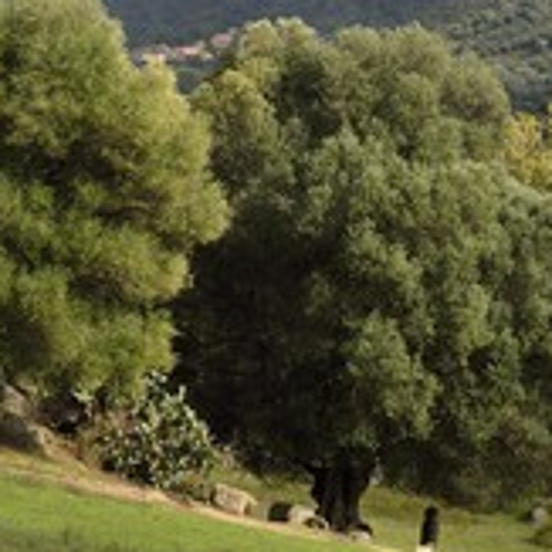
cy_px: 200
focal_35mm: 202
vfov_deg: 8.7
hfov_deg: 8.6
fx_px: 3644
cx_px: 454
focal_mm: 92
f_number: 9
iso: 200
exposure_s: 1/320
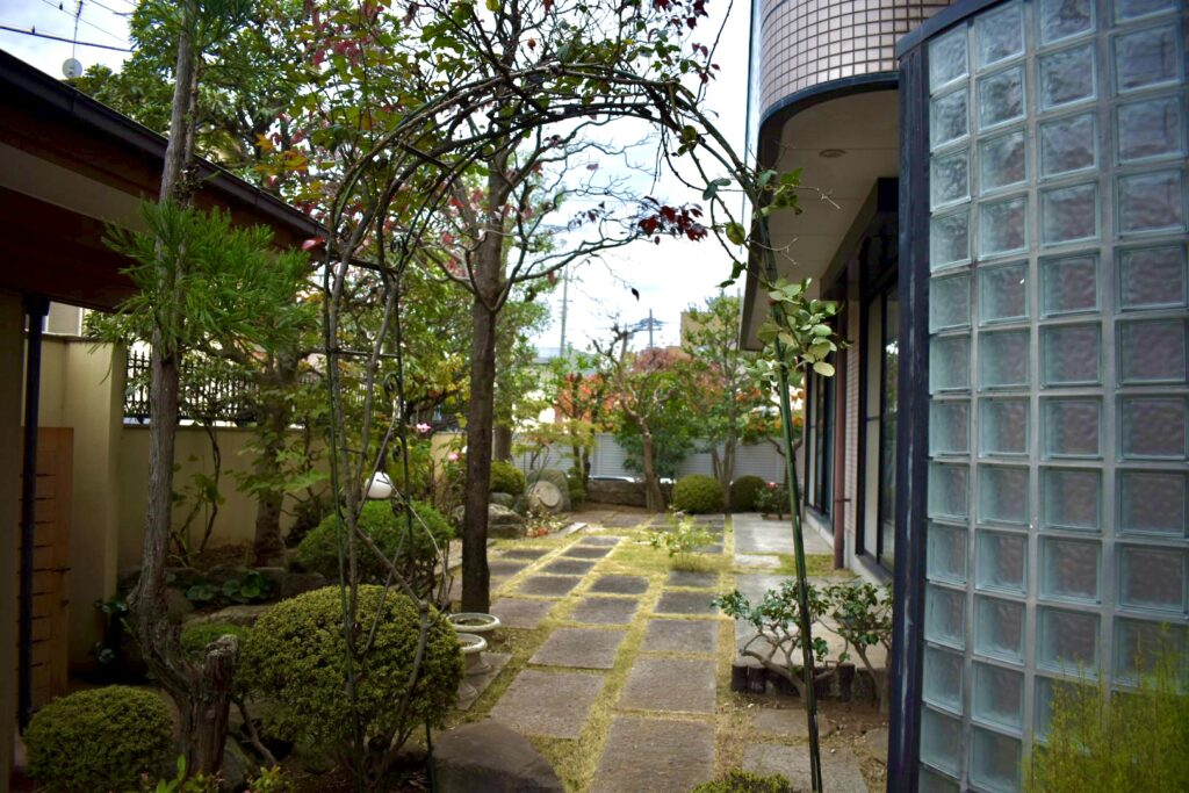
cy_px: 396
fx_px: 892
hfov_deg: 67.4
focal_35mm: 27
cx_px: 594
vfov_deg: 47.9
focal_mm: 18
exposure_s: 1/40
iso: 100
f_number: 3.5
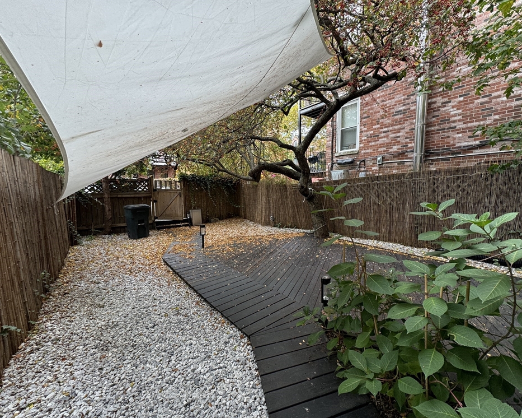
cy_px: 211
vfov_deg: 84.0
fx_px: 232
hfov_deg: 96.7
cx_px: 274
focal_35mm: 15
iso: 100
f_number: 2.2
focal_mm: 2.22
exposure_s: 1/99
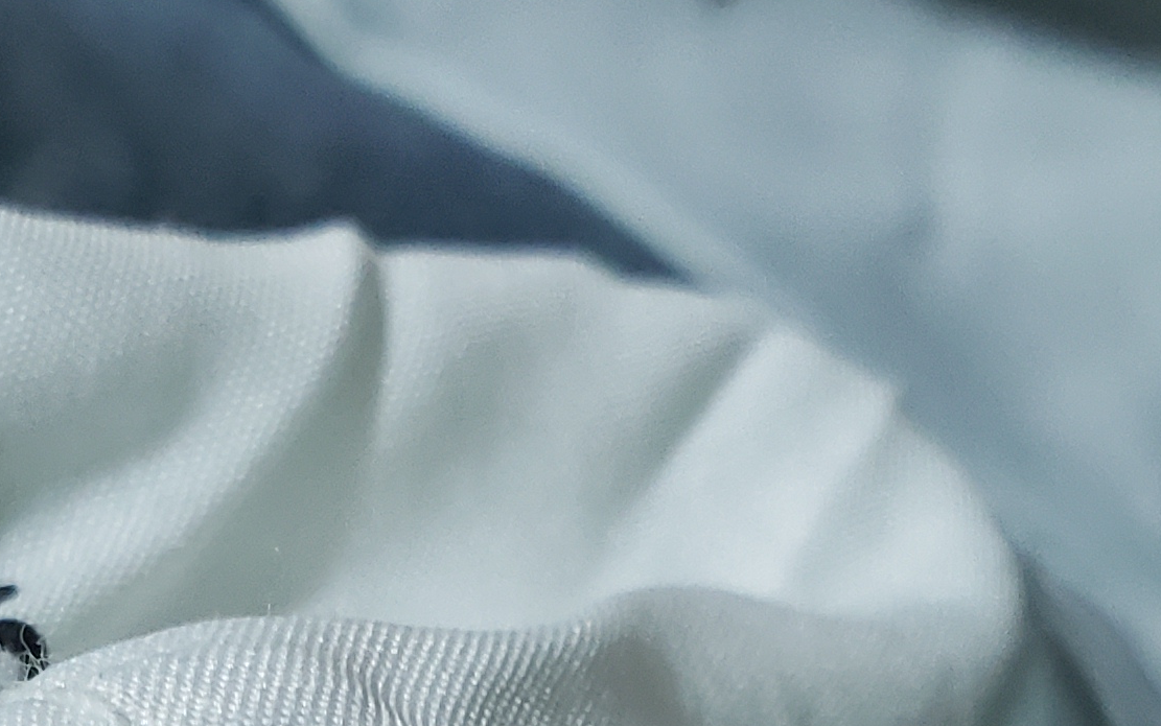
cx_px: 413
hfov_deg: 20.7
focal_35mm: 100
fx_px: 3165
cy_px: 1515
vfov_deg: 11.6
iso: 320
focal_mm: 4.3
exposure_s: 1/100
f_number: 1.5
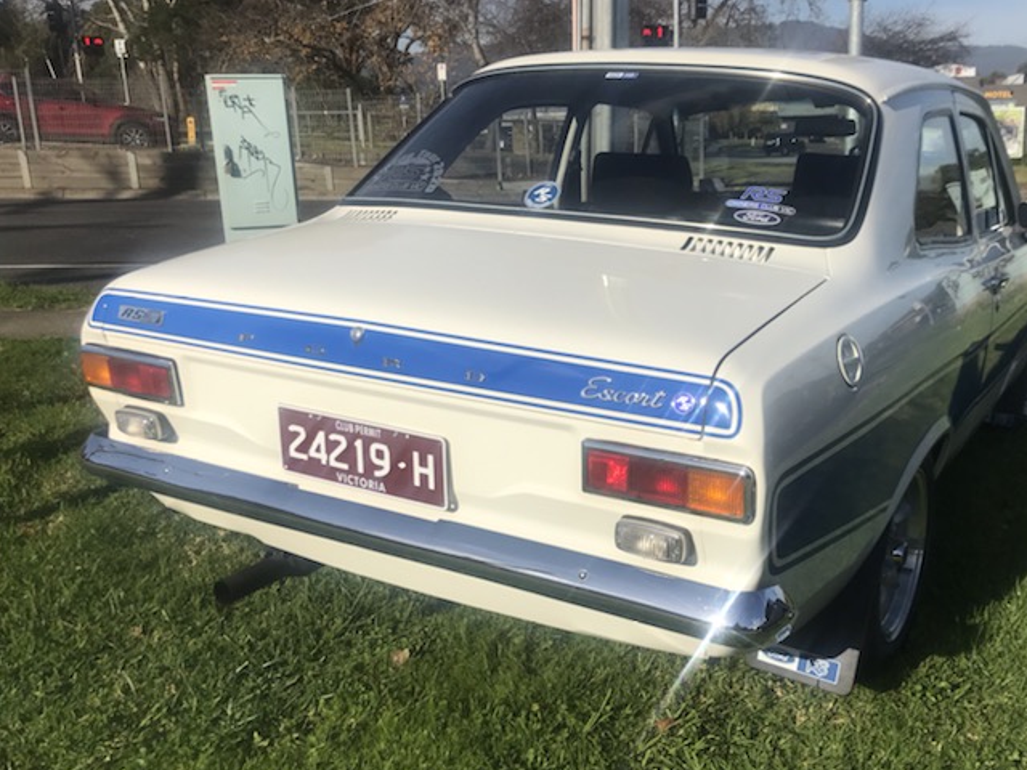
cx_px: 629
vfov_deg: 40.6
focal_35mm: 35
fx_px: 1038
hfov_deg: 52.2
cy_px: 452
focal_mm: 3.99
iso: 20
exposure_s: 1/4367
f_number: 1.8
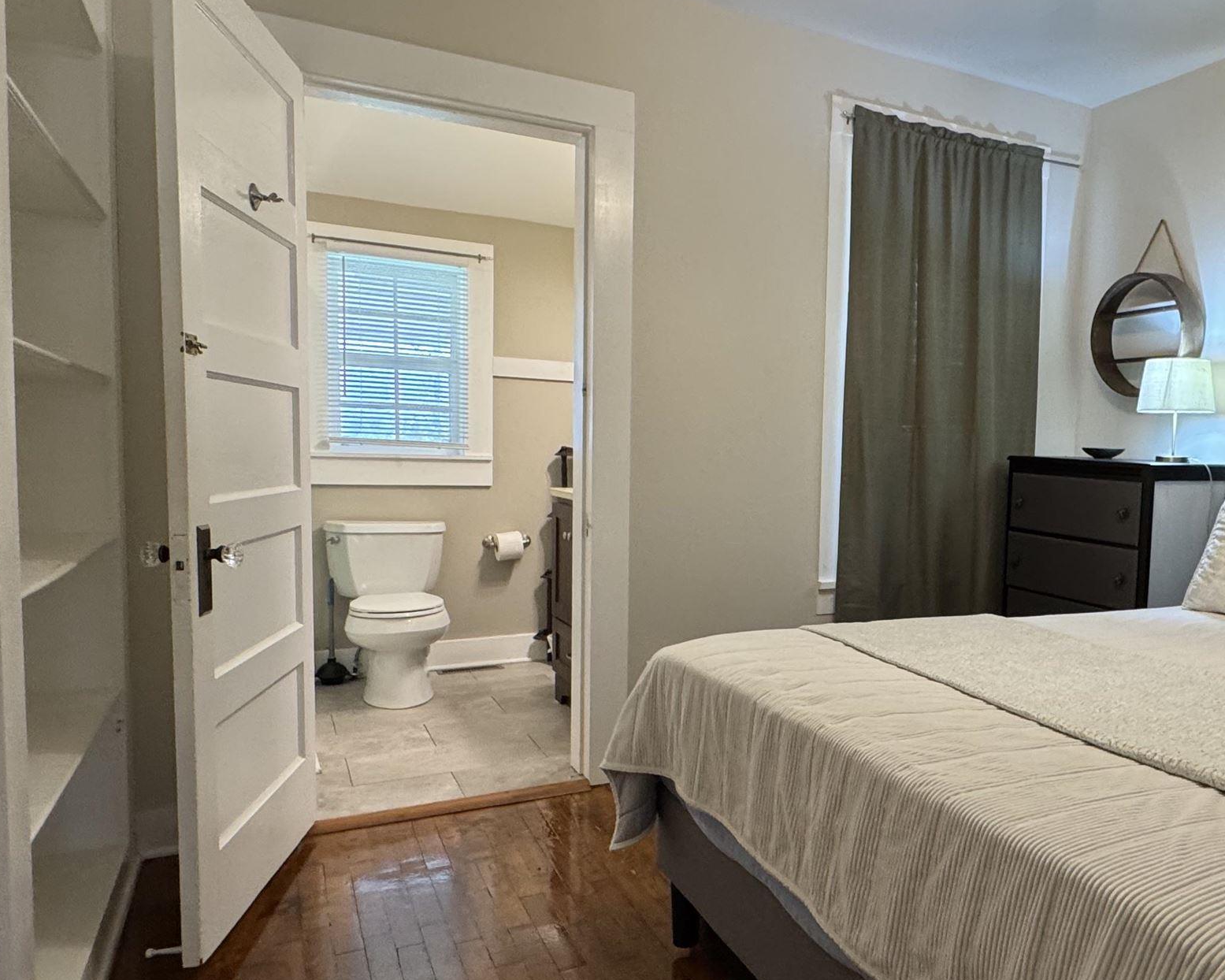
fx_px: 979
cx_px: 847
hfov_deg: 62.0
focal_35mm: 27
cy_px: 536
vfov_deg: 53.1
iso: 250
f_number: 2.2
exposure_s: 1/60
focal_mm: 2.22
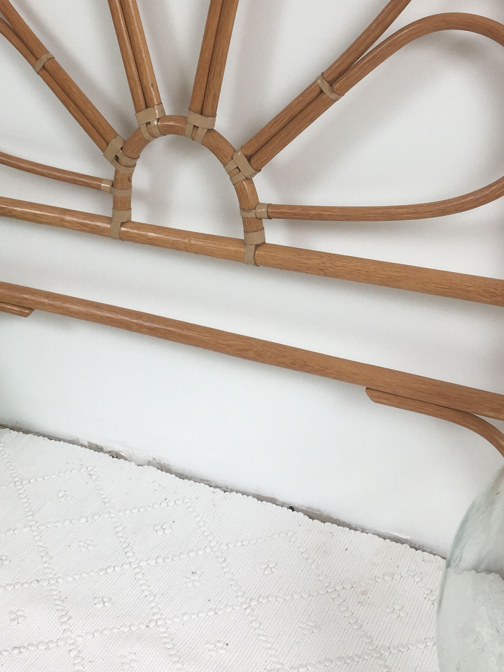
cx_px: 214
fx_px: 1010
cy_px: 214
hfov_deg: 28.0
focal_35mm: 52
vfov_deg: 36.4
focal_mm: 4.15
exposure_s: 1/50
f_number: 2.2
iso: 32
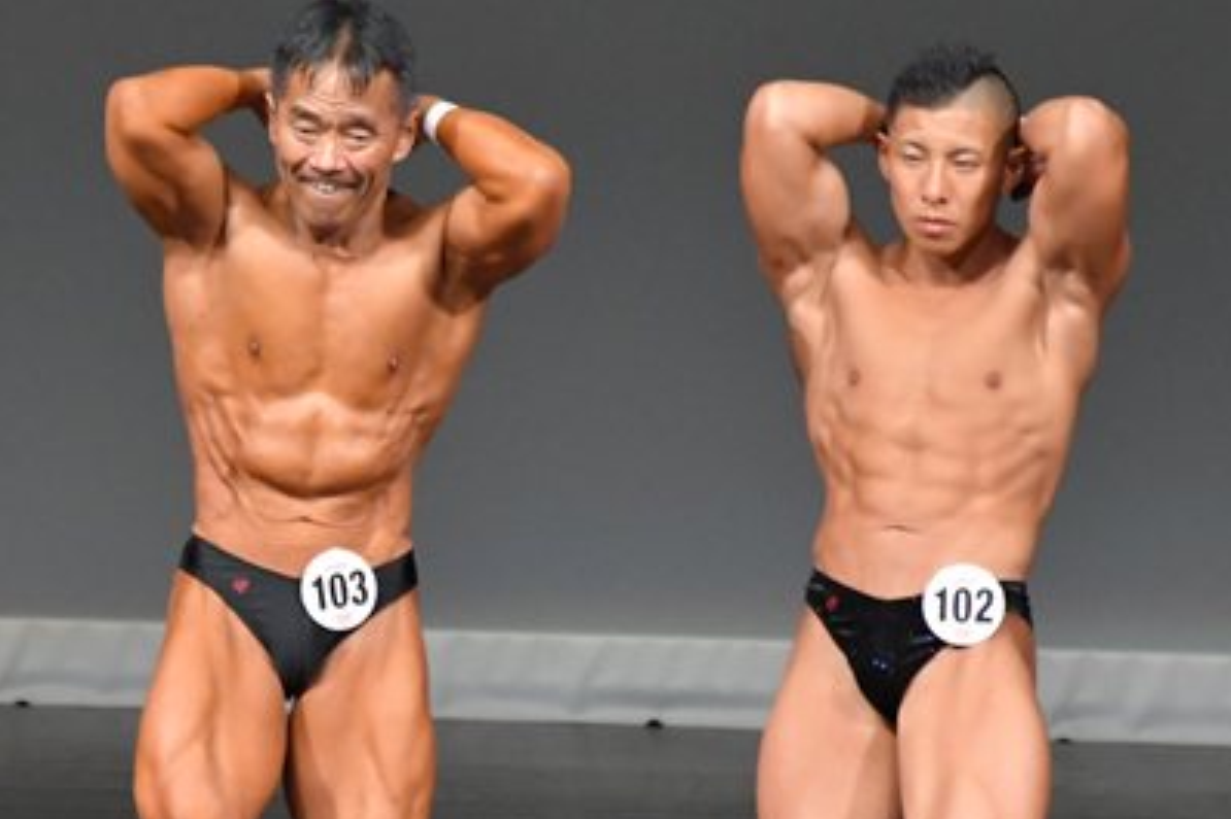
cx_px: 274
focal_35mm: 730
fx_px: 24950
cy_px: 646
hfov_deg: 2.8
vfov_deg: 1.9
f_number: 5.6
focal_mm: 250
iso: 5000
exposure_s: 1/400
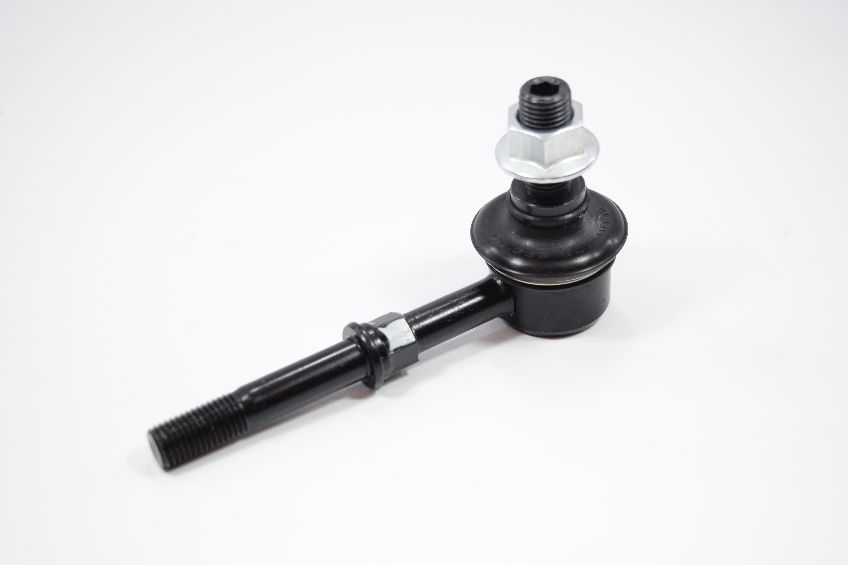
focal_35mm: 51
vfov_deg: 26.5
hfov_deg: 38.9
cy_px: 282
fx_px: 1201
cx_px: 424
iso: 500
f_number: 4.5
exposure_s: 1/160
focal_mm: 34
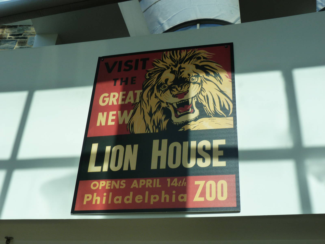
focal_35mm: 44
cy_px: 122
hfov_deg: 42.9
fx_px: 413
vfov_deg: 32.9
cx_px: 162
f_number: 4
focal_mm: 7.9
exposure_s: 1/200
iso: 125
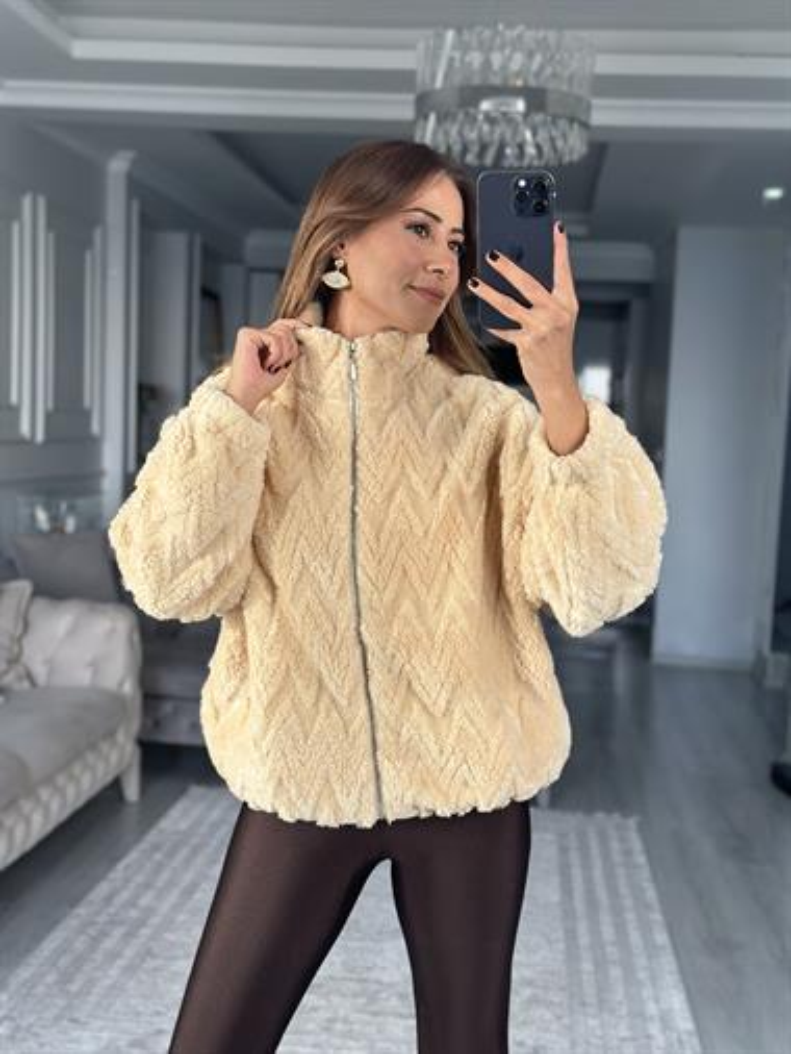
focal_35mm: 48
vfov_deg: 39.6
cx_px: 396
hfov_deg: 30.3
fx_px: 1461
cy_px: 527
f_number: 1.78
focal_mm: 6.86
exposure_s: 1/131
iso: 100
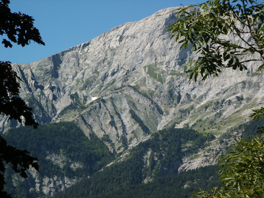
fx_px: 1007
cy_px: 99
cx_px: 132
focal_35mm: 132
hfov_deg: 14.9
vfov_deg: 11.2
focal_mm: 26.79
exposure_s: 1/180
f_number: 8
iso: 64
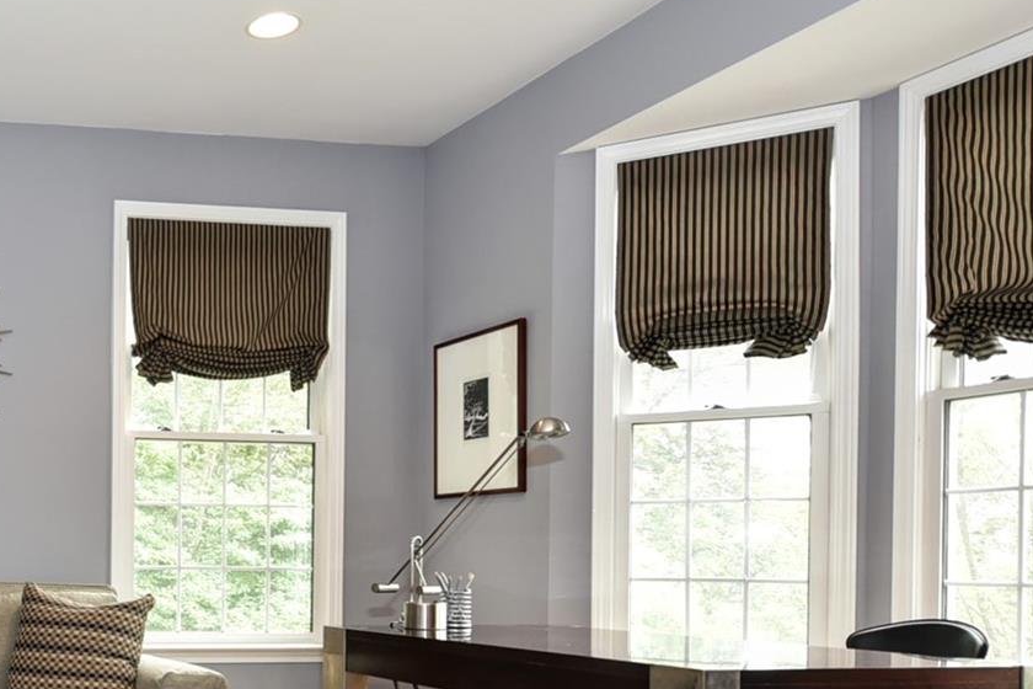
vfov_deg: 33.1
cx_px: -74
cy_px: 566
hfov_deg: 40.9
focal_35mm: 39
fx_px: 1119
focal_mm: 16
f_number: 4.8
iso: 800
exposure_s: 1/90
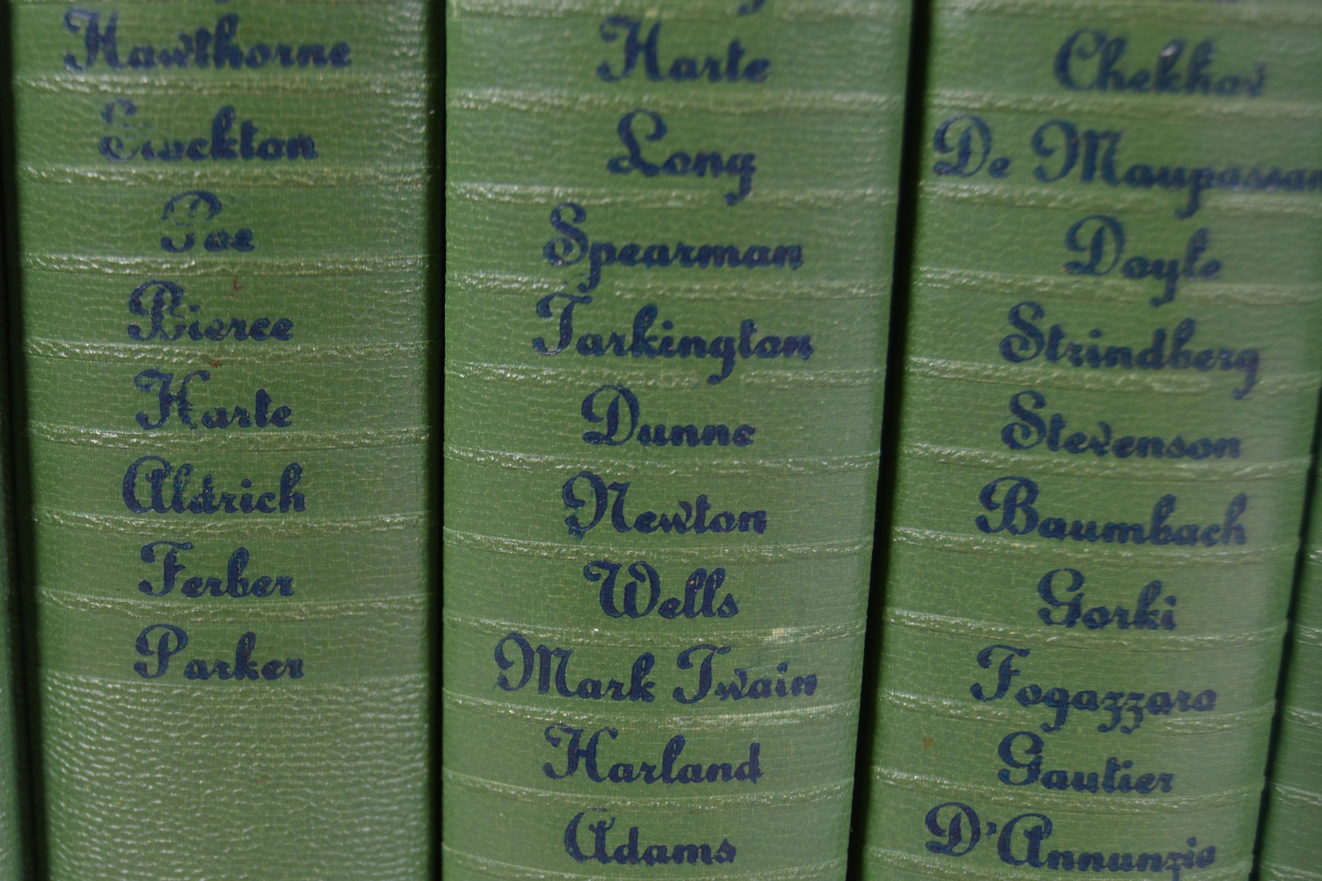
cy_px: 605
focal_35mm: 63
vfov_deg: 21.5
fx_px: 2313
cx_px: 376
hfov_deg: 31.5
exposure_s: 1/100
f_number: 5
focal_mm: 28
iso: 400
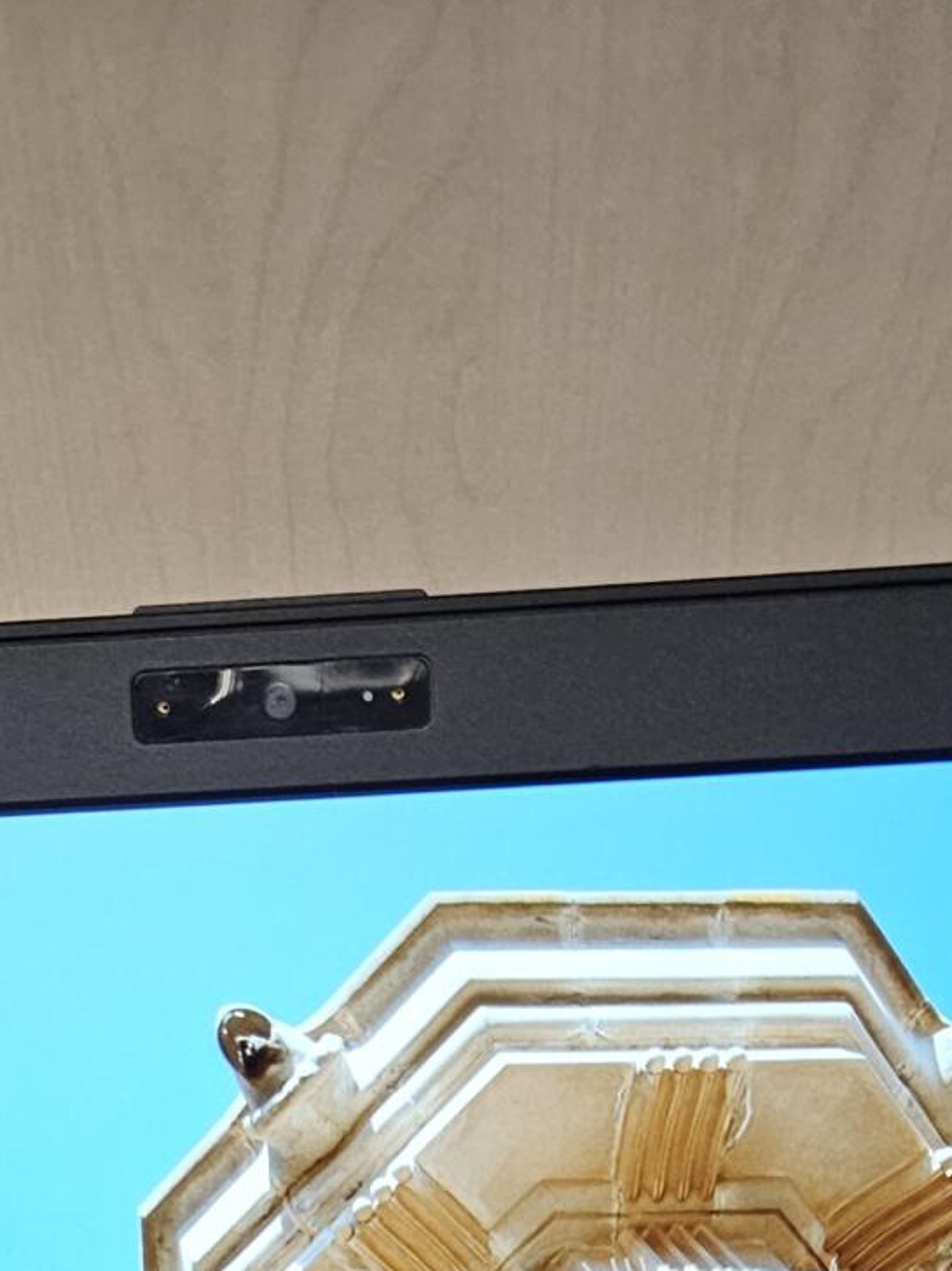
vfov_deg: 19.4
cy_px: 2142
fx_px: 2971
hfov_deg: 18.1
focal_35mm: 81
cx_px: 217
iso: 160
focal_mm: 5.4
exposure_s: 1/100
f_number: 1.8
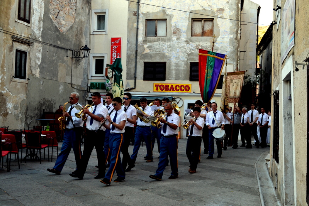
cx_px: 154
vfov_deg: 31.9
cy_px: 103
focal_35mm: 42
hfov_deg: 46.4
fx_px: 361
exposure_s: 1/60
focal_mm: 28
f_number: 8
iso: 640
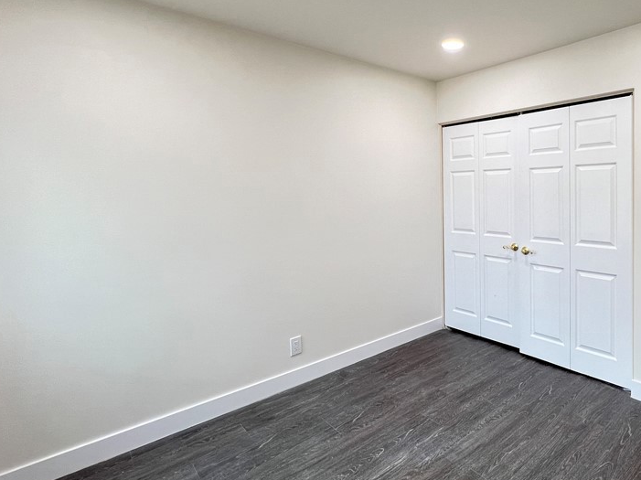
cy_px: 201
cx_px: 442
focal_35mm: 19
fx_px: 352
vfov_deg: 68.2
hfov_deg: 81.0
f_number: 1.8
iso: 200
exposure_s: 1/120
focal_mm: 1.57
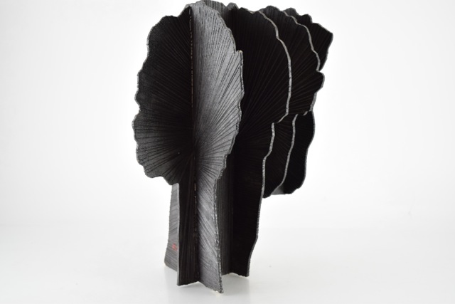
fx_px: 721
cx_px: 228
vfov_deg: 23.8
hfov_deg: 35.0
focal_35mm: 57
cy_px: 152
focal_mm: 38
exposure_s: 1/125
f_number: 5
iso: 800
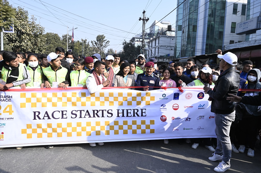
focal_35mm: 24
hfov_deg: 73.8
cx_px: 130
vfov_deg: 53.1
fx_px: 174
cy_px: 86
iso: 800
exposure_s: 1/800
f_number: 8
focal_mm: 24
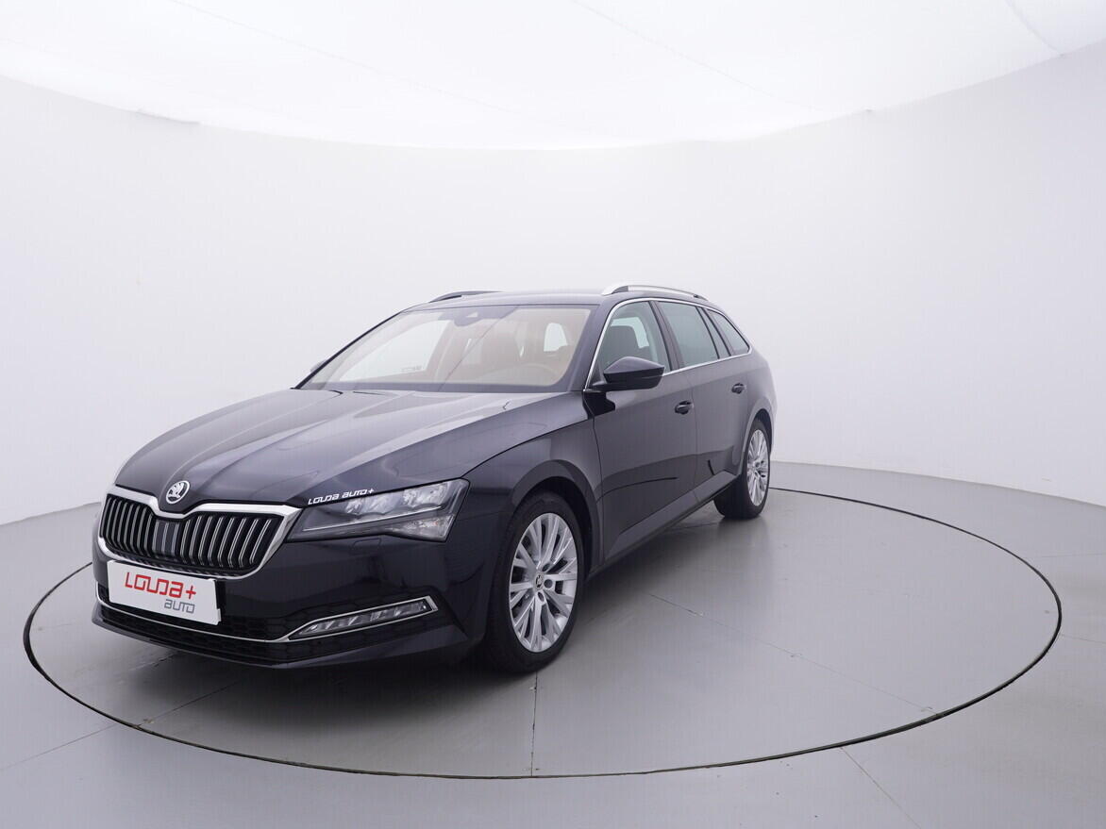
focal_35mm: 27
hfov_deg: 66.1
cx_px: 544
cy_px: 438
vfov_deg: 52.0
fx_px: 850
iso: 200
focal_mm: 15
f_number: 5
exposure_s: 1/80
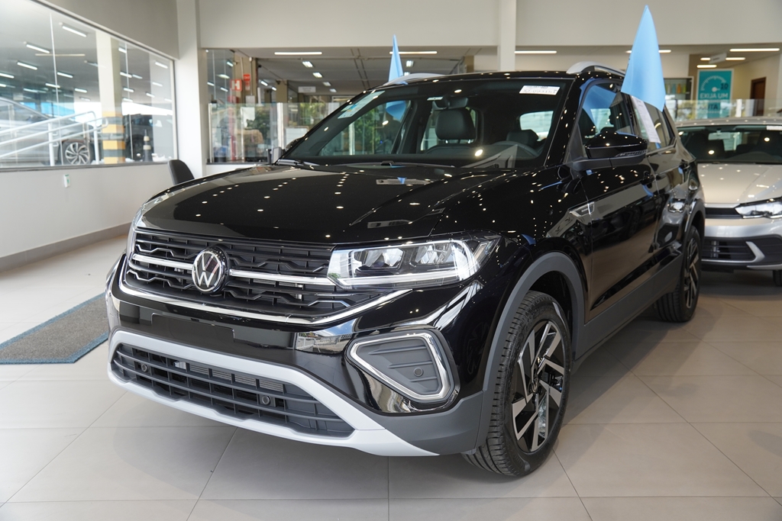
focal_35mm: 33
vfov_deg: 40.0
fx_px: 717
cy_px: 260
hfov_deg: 57.2
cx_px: 391
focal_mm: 22
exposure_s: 1/160
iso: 250
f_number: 4
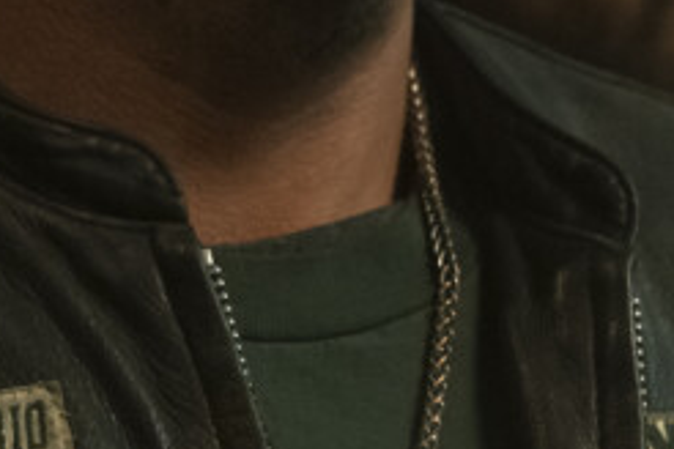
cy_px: -178
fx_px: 11719
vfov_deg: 2.2
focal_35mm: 626
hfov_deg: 3.3
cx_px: 581
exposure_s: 1/100
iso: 5000
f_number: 3.5
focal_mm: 135
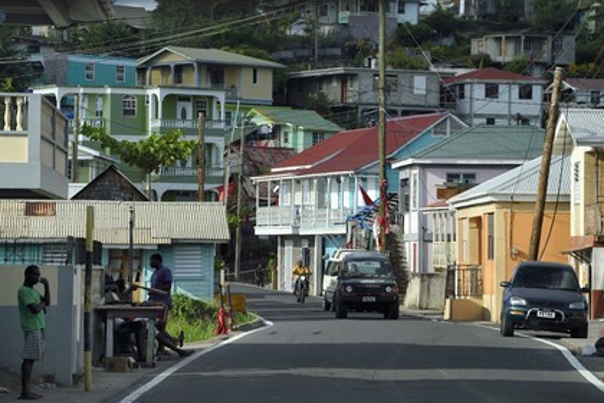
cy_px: 202
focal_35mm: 160
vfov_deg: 8.6
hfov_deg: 12.8
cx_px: 302
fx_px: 2684
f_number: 8
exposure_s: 1/500
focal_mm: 160
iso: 200
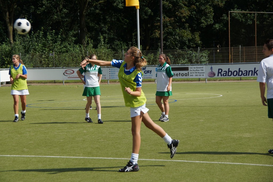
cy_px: 91
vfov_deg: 10.7
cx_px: 136
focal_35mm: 128
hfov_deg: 16.1
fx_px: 967
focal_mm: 85
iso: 100
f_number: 7.1
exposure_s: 1/400
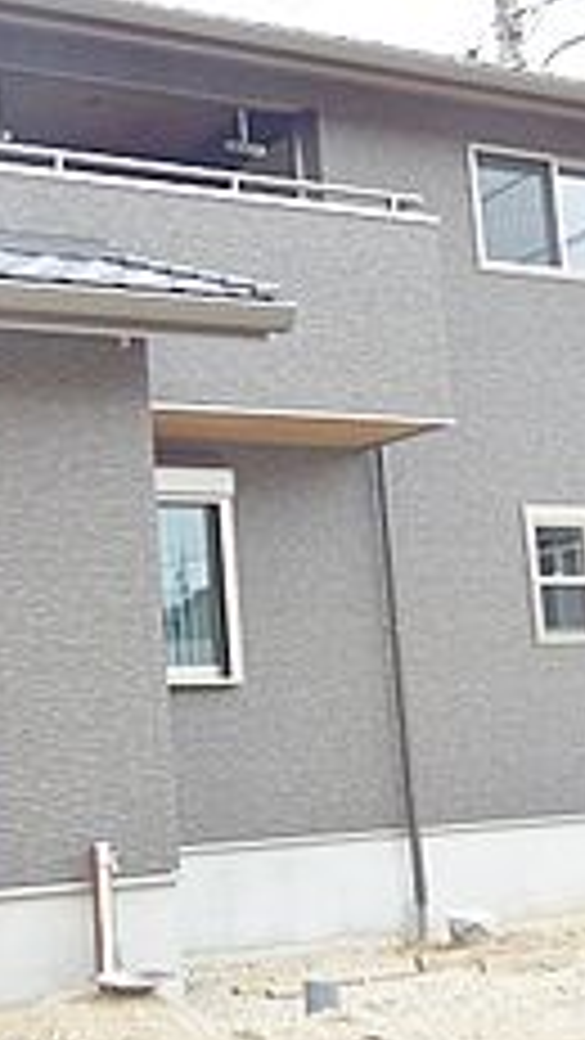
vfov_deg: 36.0
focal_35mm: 58
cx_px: 22
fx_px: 1599
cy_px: 455
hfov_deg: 20.2
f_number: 3.4
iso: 100
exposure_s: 1/160
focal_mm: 5.78
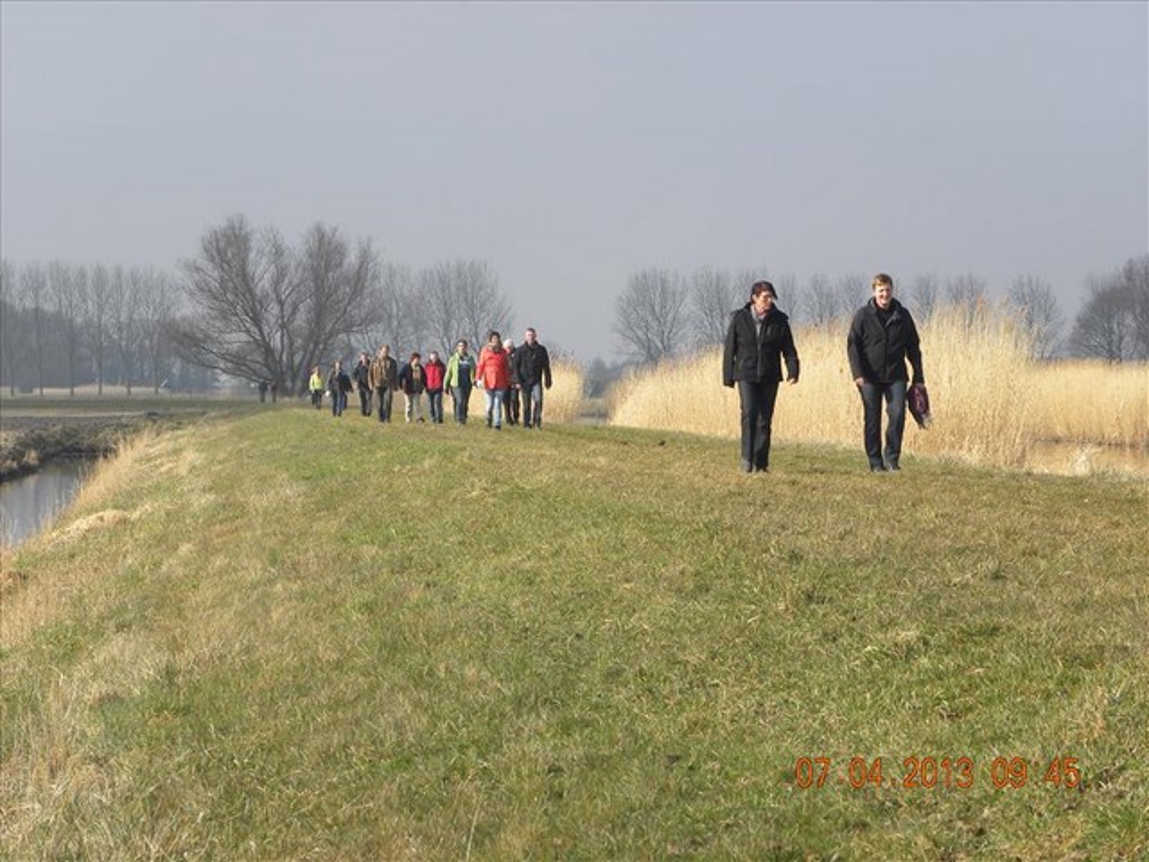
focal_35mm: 162
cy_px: 431
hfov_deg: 12.2
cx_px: 574
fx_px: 5377
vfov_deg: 9.2
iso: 64
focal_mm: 28.8
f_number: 5.6
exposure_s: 1/239
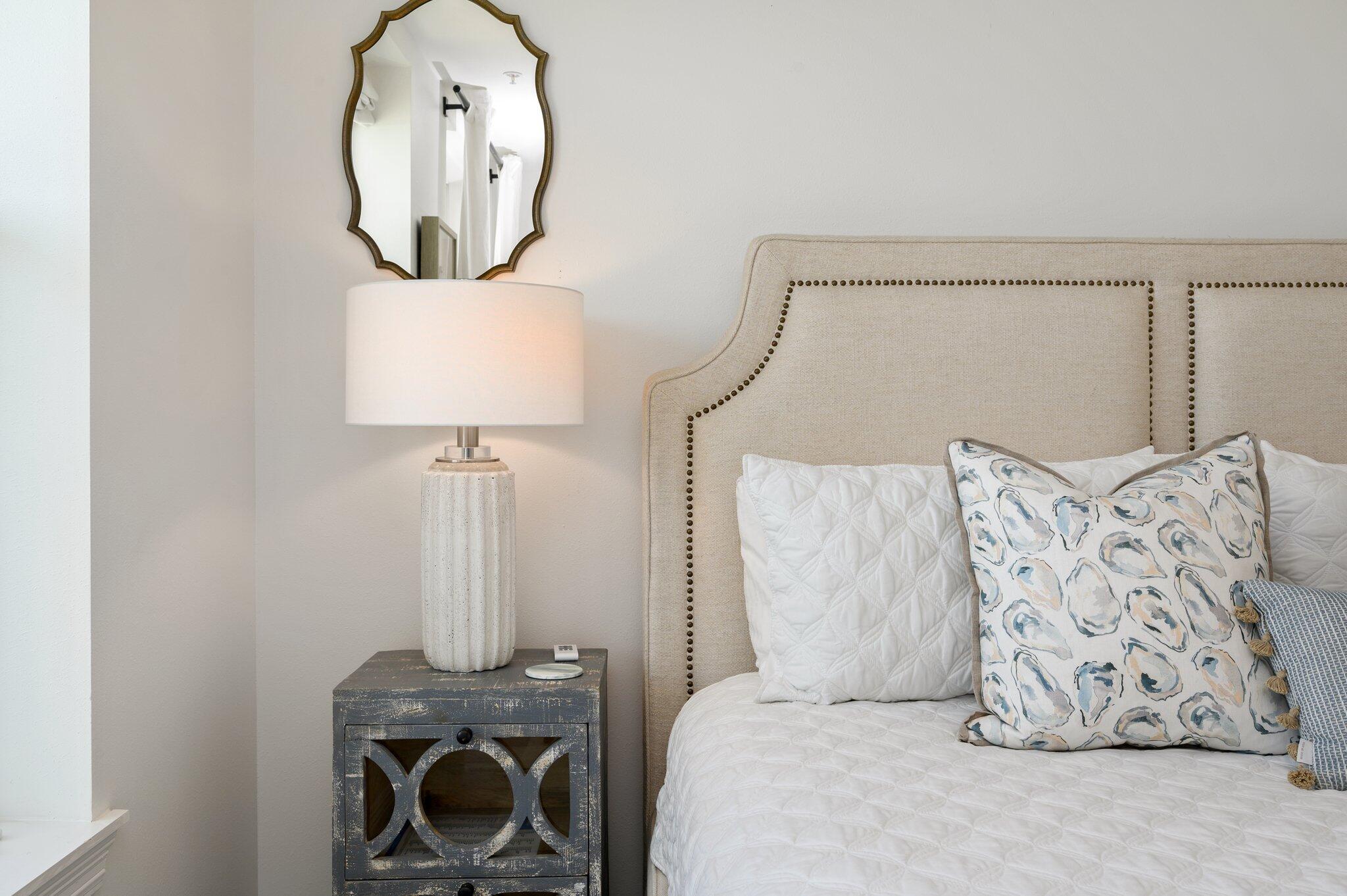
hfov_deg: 62.0
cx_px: 674
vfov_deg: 43.5
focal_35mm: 30
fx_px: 1122
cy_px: 448
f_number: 9
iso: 160
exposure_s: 1/30
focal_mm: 30
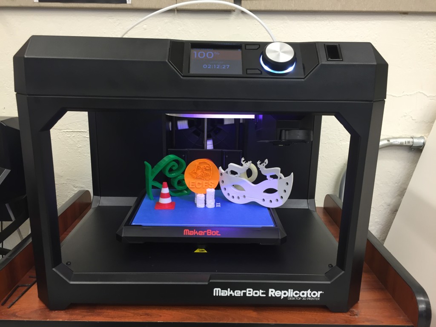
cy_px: 164
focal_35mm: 29
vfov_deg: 48.2
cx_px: 218
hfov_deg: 61.7
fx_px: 365
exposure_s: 1/30
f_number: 2.2
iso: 64
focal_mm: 4.15
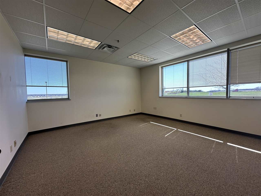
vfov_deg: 85.7
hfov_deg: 102.1
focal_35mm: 14
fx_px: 106
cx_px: 130
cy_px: 98
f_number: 2.2
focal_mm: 2.22
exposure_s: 1/104
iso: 40
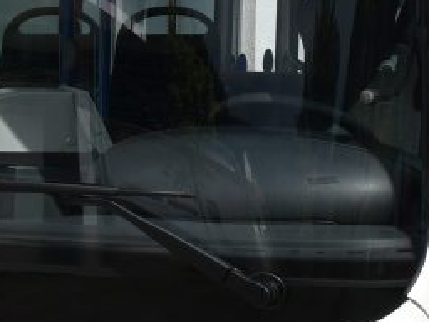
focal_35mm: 203
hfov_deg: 9.7
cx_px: 179
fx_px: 2516
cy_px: 64
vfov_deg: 7.3
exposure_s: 1/2000
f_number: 8
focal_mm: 30
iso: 400
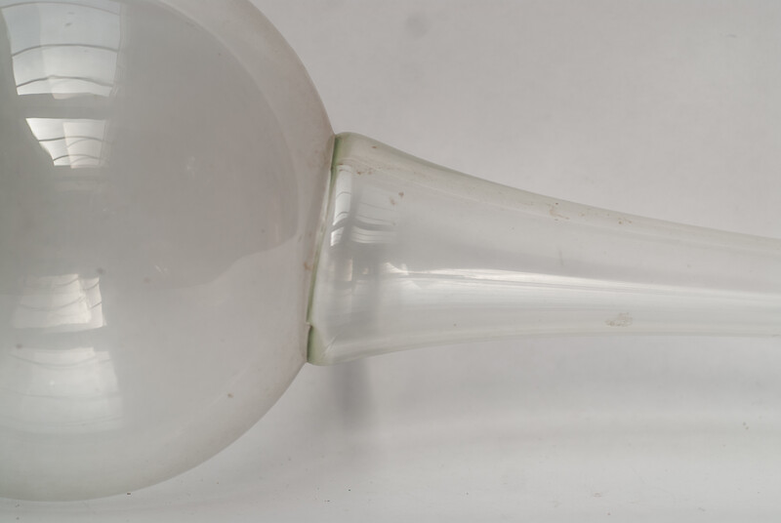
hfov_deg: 22.6
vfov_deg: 15.2
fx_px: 1955
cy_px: 262
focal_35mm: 90
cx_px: 390
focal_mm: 60
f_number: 7.1
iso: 100
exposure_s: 1/200
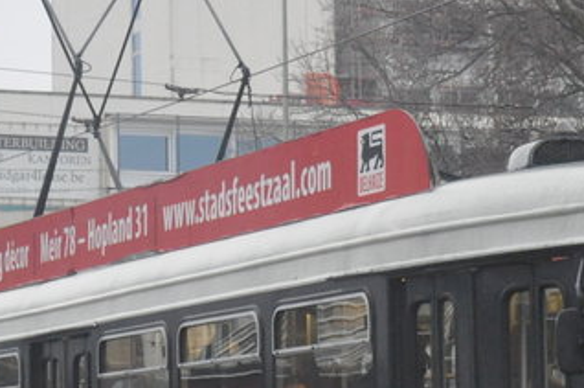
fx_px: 2932
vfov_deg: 7.5
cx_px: 342
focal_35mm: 181
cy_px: 361
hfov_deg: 11.4
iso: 1600
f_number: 4.2
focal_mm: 32
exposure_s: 1/500
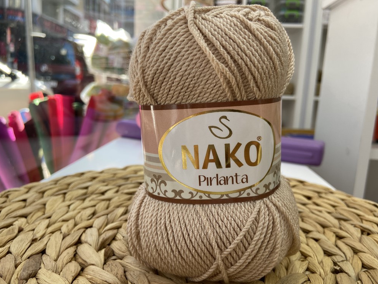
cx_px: 187
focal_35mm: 27
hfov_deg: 65.3
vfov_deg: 51.4
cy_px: 140
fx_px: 295
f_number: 1.8
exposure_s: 1/122
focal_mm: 4.25
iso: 32
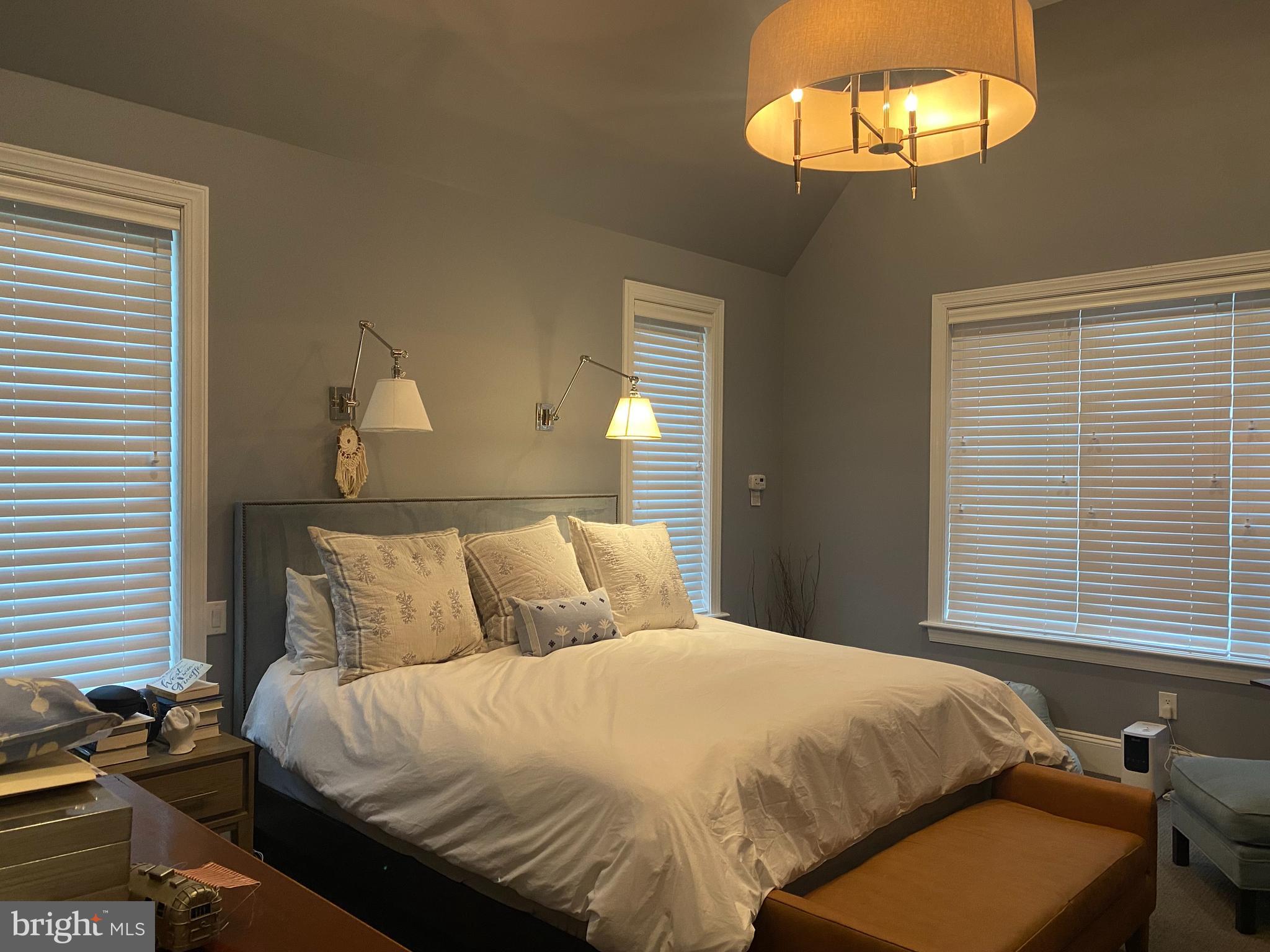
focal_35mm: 26
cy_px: 476
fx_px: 954
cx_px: 635
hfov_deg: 67.3
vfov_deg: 53.1
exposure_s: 1/60
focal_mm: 4.25
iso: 160
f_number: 1.8
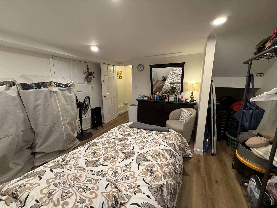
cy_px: 104
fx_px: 112
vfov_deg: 85.7
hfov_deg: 102.1
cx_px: 138
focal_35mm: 14
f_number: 2.2
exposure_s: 1/60
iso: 200
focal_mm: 2.22
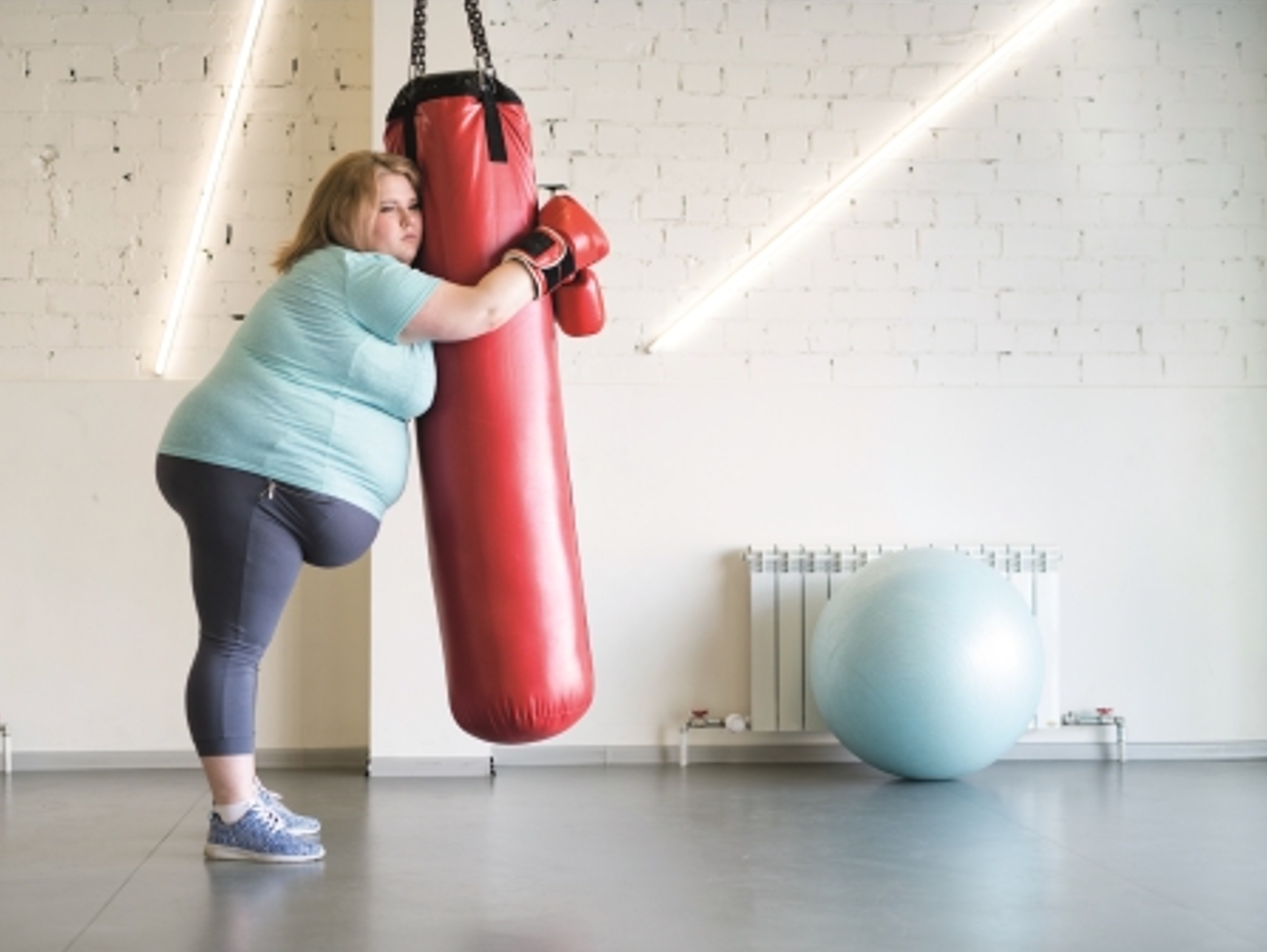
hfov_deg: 34.9
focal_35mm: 55
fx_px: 2015
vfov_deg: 26.6
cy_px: 477
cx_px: 587
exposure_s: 1/250
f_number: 2.5
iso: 800
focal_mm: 50
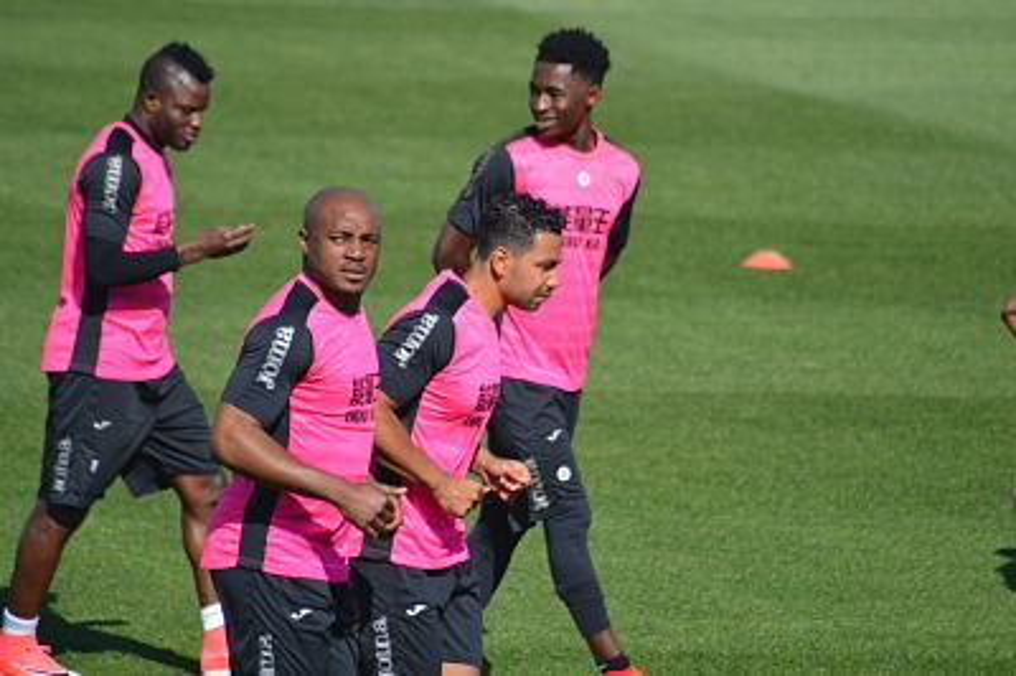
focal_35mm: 450
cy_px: 338
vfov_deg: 3.0
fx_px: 12689
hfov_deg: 4.6
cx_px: 508
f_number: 5.6
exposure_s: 1/1600
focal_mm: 300
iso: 400
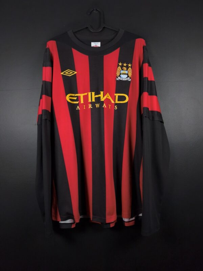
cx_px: 102
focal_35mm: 23
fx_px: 180
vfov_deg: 73.9
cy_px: 136
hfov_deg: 58.9
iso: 400
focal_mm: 6.57
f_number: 1.6
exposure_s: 1/200
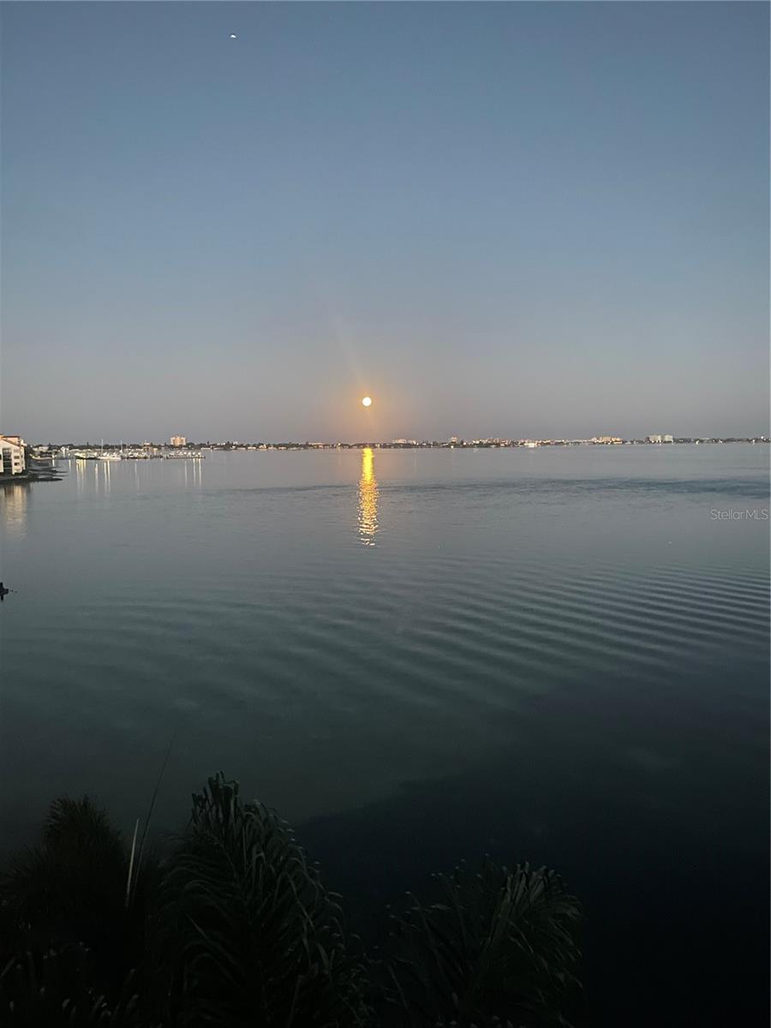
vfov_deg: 67.3
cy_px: 514
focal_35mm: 26
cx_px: 386
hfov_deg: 53.1
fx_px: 772
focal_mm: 4.2
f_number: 1.6
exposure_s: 1/9
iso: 500
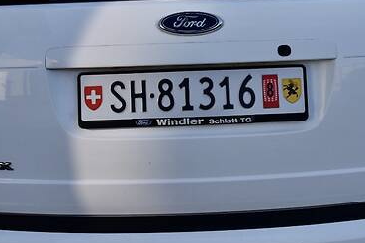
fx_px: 527
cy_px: 85
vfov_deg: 25.9
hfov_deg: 38.1
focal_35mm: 52
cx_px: 216
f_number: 9
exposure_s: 1/320
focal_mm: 24
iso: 200
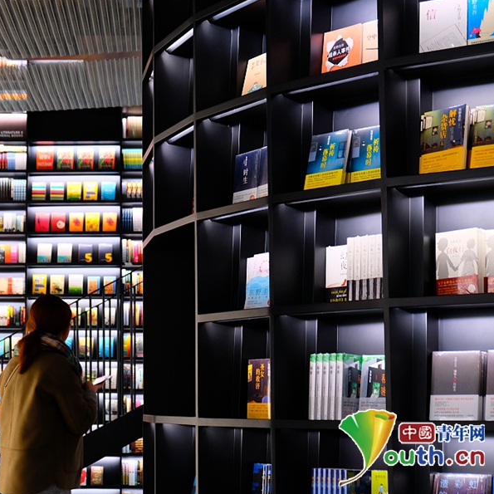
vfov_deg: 24.0
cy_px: 247
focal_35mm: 72
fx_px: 1162
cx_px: 156
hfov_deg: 23.9
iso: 800
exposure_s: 1/20
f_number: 3.6
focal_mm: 37.4
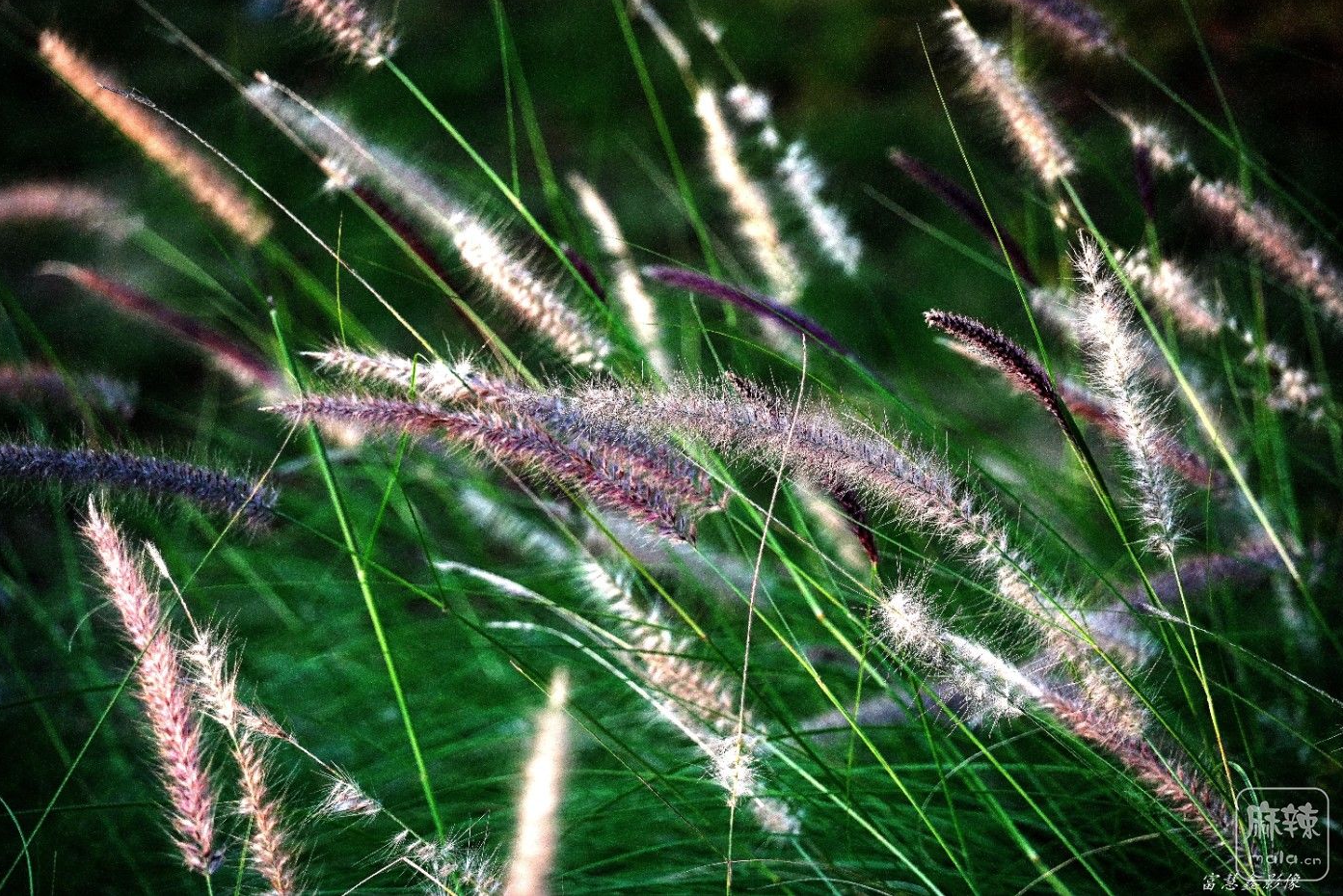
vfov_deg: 6.8
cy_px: 447
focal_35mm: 201
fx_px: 7499
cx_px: 670
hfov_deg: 10.2
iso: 400
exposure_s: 1/500
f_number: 5.6
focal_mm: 200
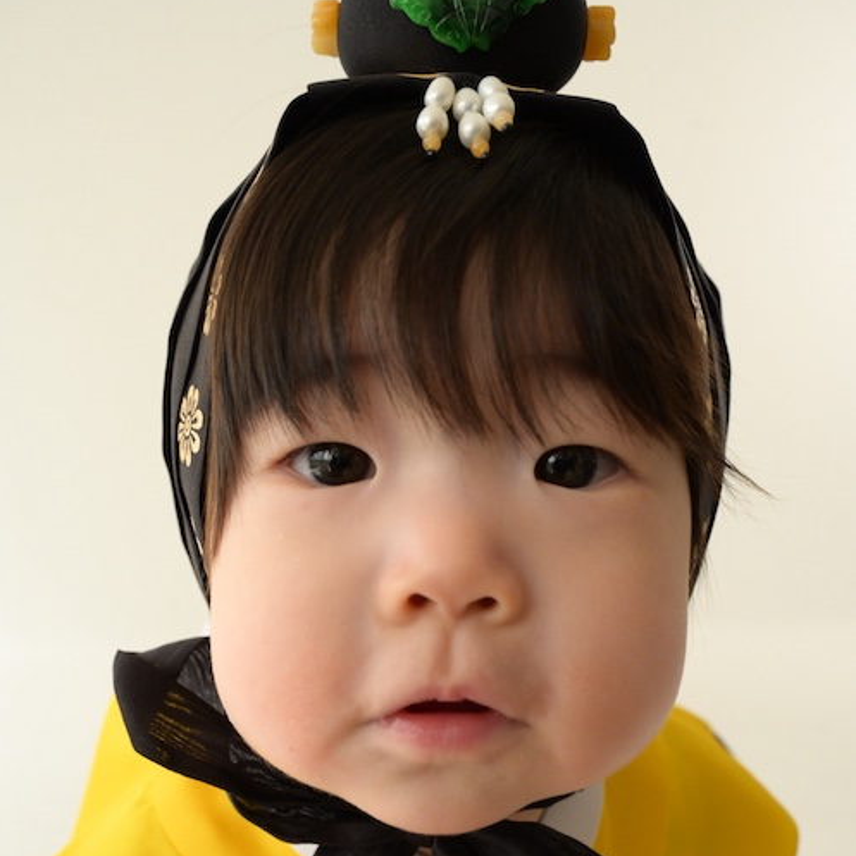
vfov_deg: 39.7
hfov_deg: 40.3
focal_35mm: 42
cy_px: 596
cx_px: 427
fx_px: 1165
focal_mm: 32.5
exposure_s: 1/500
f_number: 7.1
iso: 3200
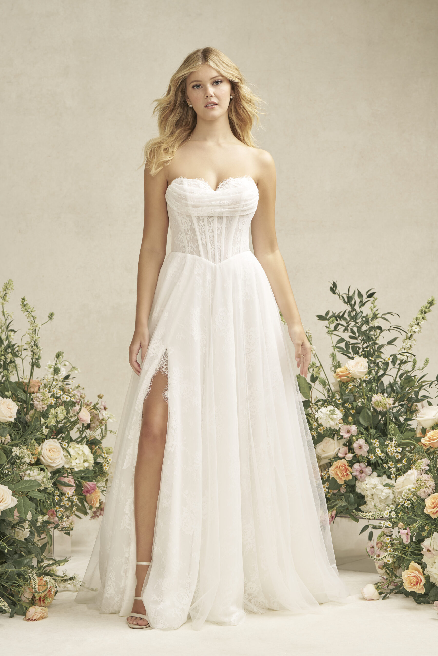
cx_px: 219
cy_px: 328
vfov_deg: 20.6
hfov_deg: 13.8
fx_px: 1806
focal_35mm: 99
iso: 400
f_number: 5.6
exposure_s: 1/125
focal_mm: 99
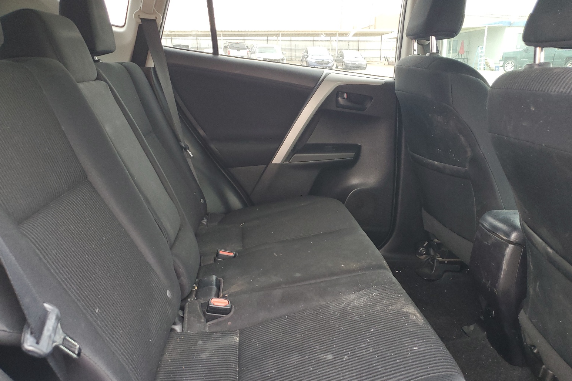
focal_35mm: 28
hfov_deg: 65.5
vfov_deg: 46.3
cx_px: 294
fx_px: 445
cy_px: 210
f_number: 1.5
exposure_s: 1/60.2
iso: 119
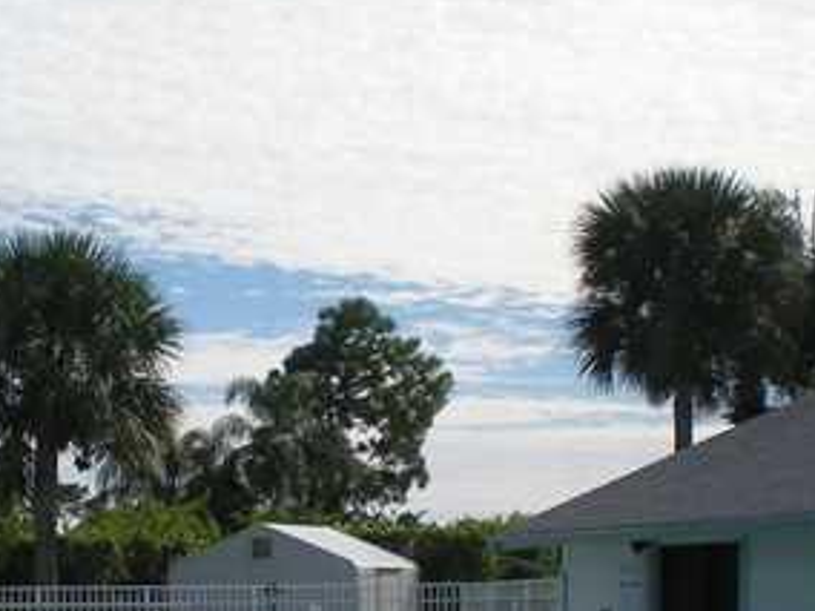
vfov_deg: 13.4
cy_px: 775
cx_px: 207
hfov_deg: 18.3
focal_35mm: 107
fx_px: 2519
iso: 64
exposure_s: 1/801
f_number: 4.6
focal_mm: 6.3
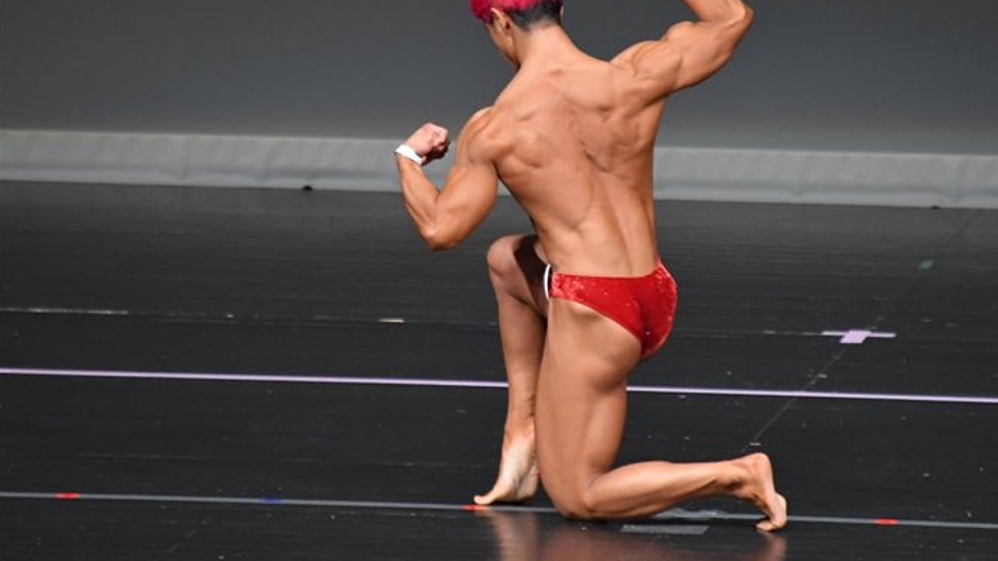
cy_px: 202
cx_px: 582
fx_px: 14582
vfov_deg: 2.2
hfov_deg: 3.9
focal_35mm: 551
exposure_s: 1/400
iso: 4000
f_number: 5.6
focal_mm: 300
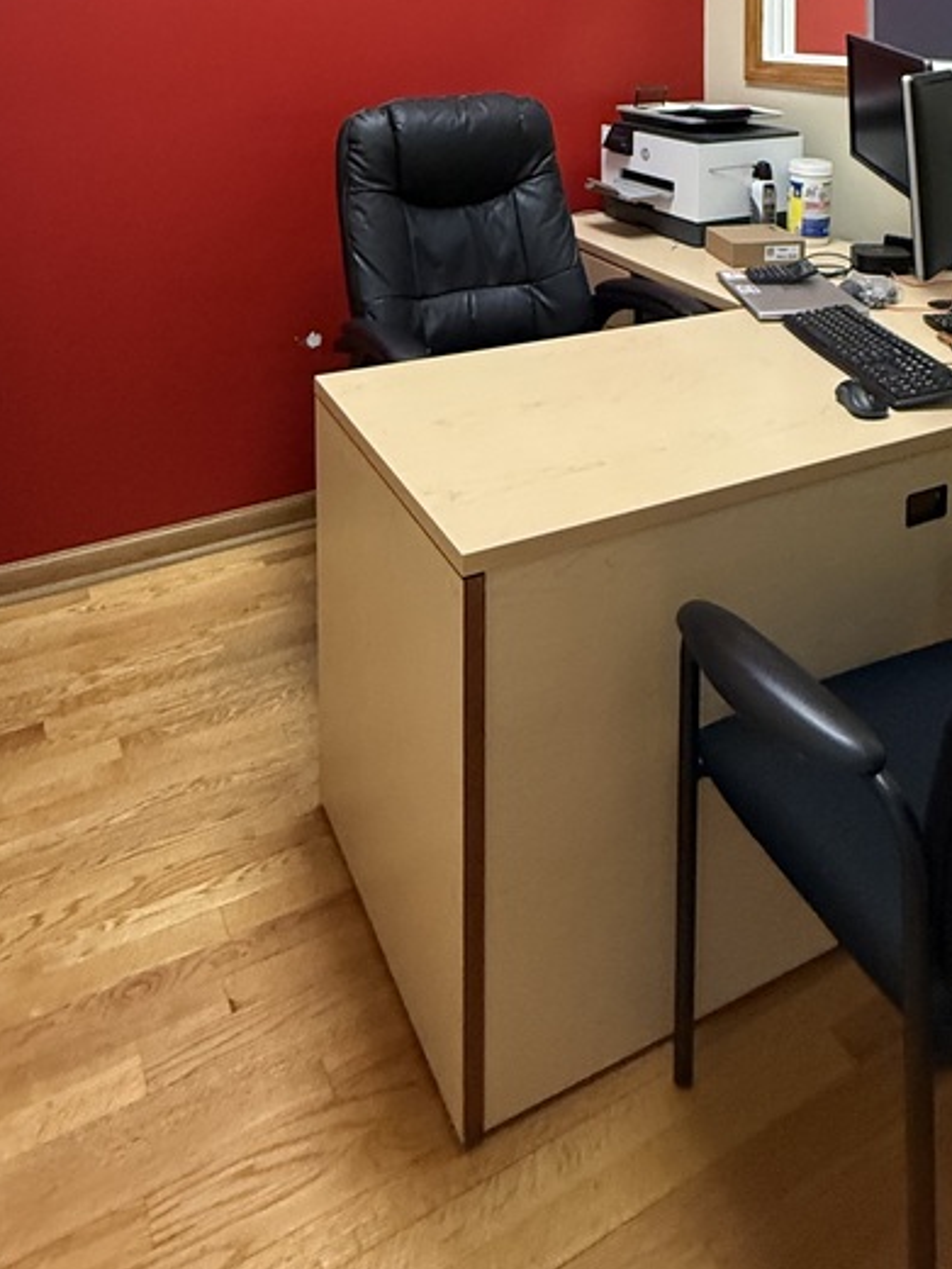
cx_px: 497
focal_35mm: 29
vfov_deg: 52.2
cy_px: 71
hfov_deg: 48.2
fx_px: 1063
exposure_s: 1/60
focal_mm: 2.22
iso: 500
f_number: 2.2
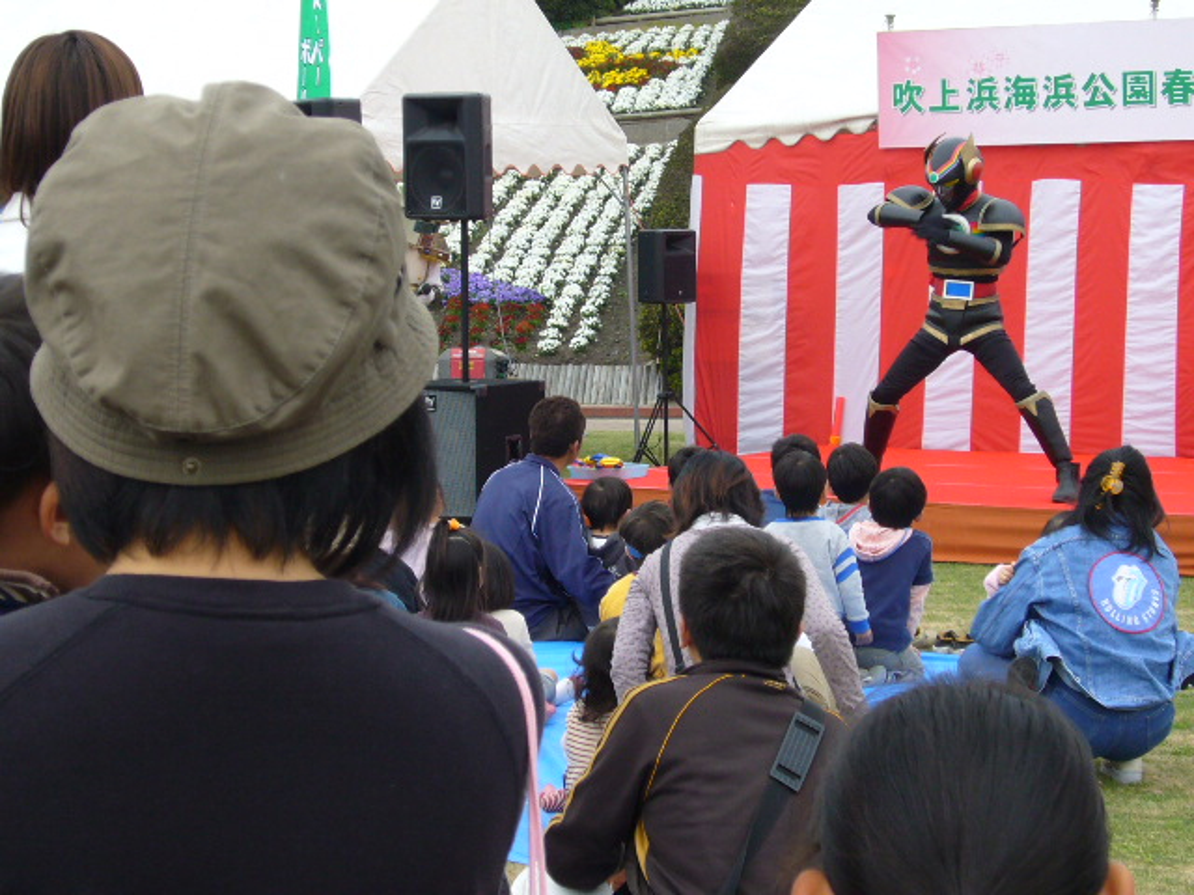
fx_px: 2966
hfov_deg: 22.8
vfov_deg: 17.2
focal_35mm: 86
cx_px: 597
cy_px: 448
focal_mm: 10.3
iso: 80
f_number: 4.1
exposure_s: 1/250
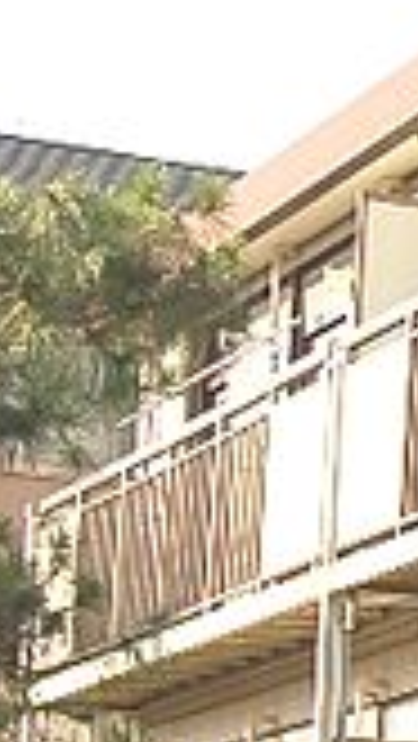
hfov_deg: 6.2
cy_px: 459
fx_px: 3600
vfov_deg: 11.8
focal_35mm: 183
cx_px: 1182
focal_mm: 30
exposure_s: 1/250
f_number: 8
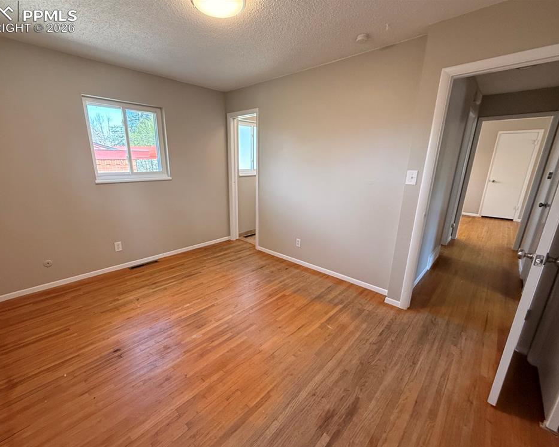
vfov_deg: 84.0
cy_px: 229
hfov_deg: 96.7
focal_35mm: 15
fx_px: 248
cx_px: 264
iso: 320
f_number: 2.2
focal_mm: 2.22
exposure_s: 1/120
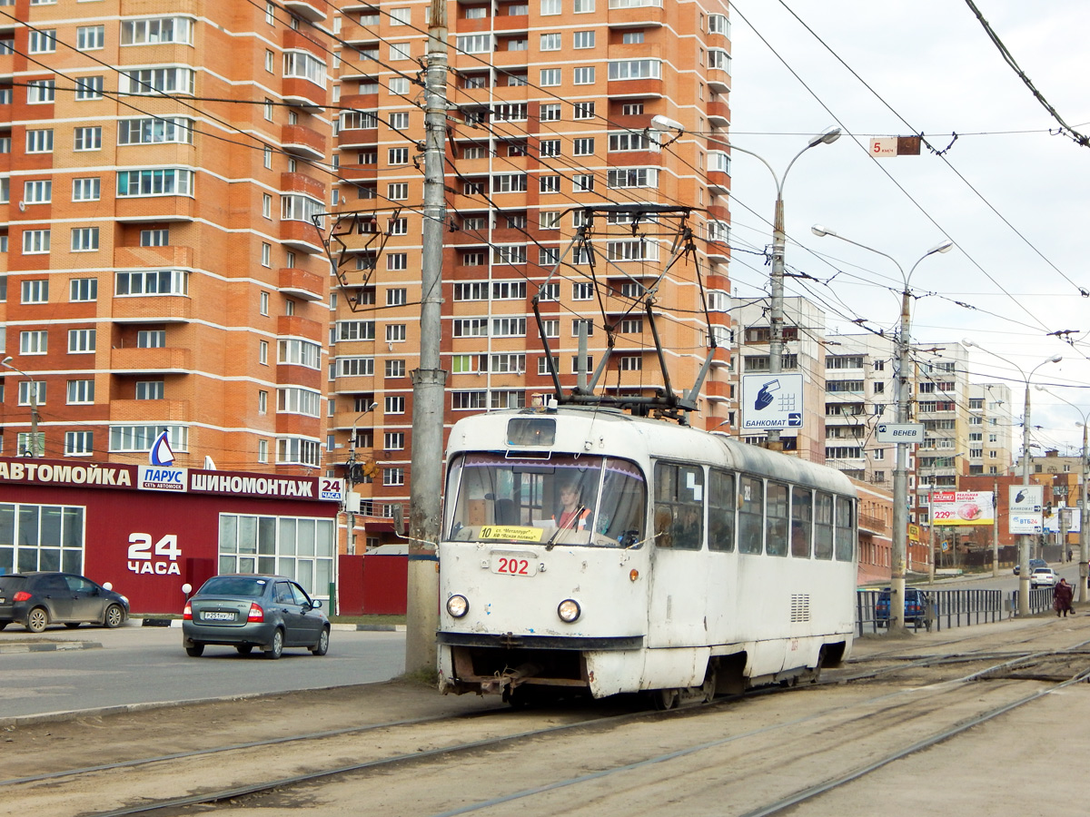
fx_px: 2362
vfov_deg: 19.6
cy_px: 408
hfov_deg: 26.0
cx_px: 545
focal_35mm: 75
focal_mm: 13.5
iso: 125
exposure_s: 1/800
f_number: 4.2
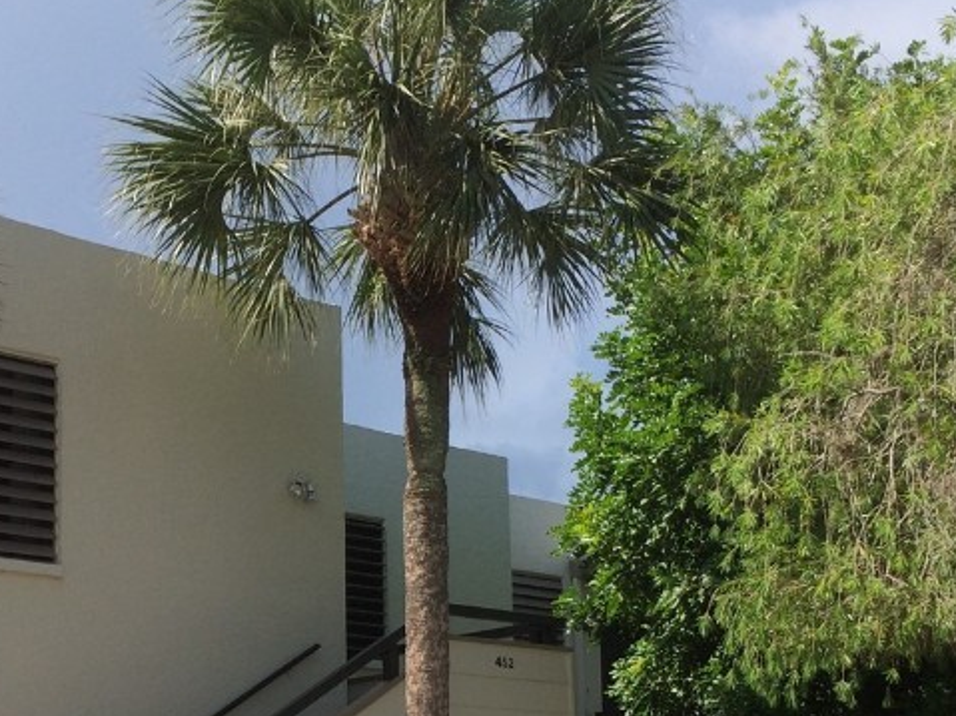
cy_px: 660
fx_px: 1712
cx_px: 337
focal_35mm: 62
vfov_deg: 23.0
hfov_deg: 31.0
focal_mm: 4.15
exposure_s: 1/1786
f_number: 2.2
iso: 32
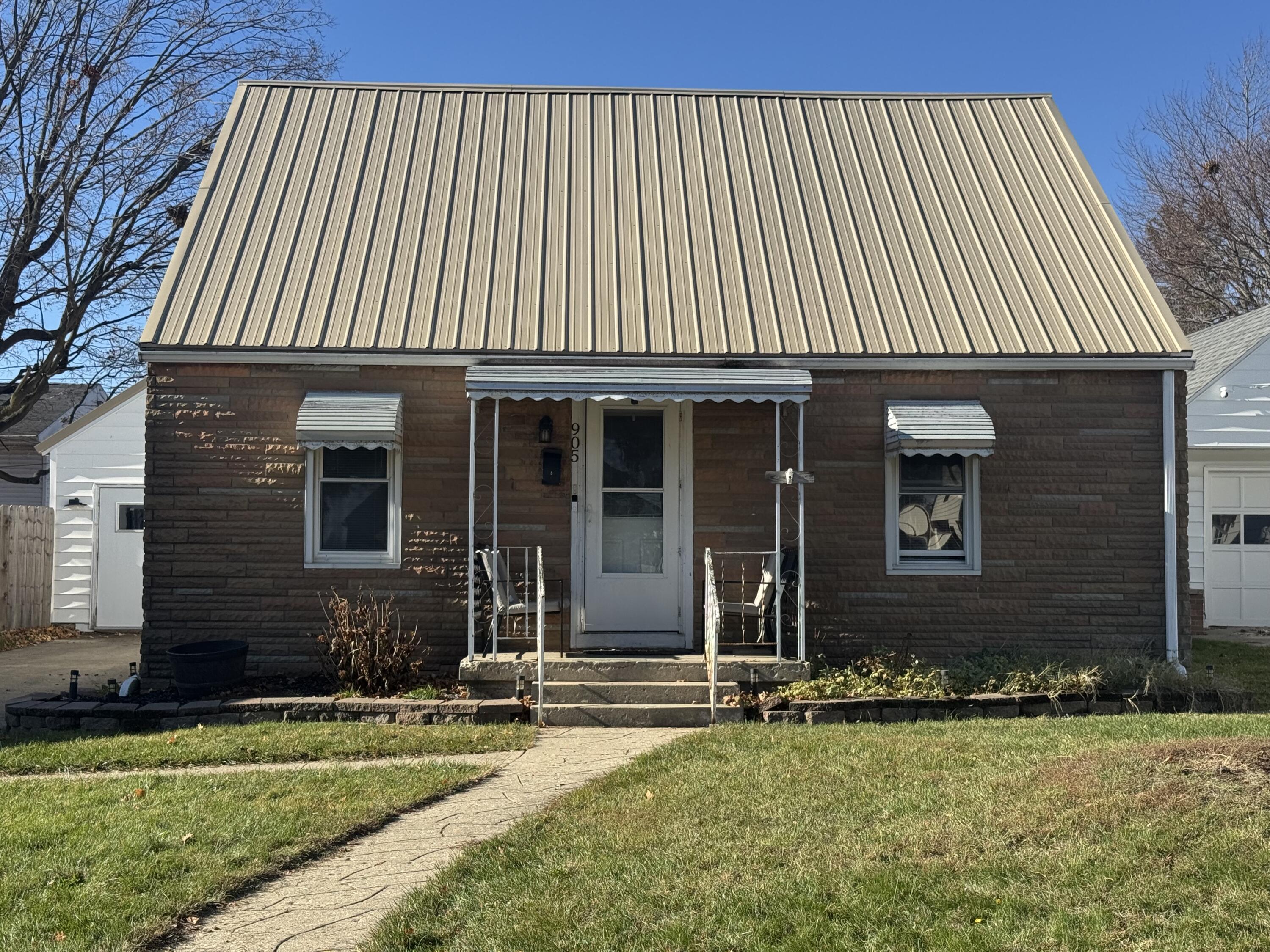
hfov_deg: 39.7
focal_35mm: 48
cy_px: 476
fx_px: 1761
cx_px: 635
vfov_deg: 30.3
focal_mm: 6.76
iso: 64
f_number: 1.78
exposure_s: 1/3817
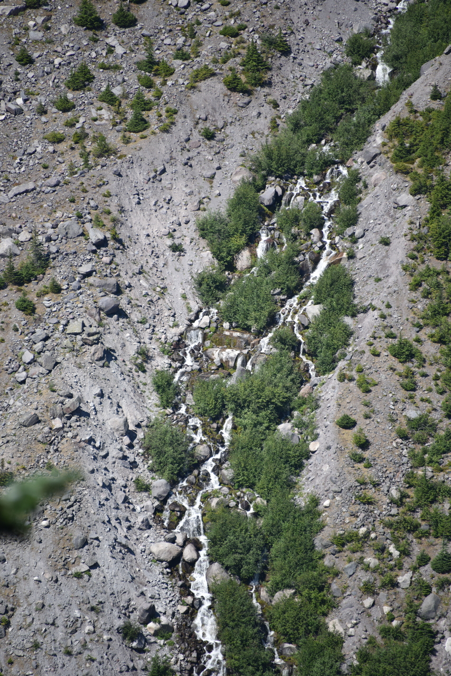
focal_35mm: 300
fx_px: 5634
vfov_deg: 6.9
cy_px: 338
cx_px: 226
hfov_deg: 4.6
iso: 180
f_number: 5.6
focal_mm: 300
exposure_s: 1/640
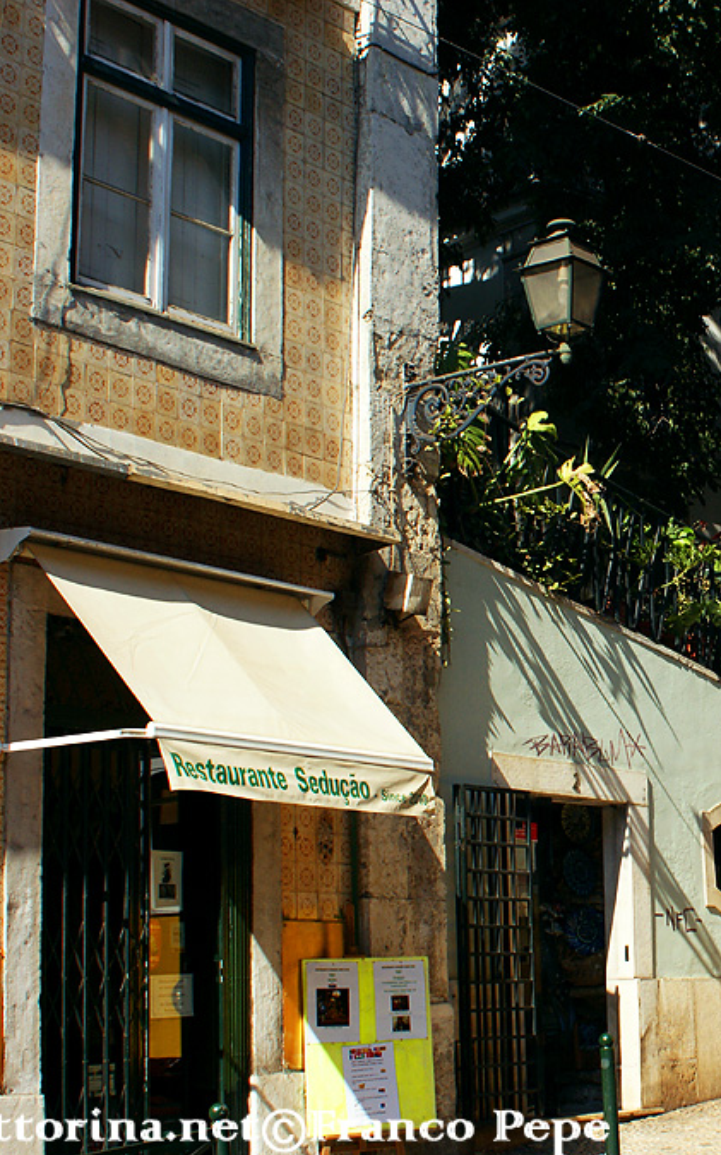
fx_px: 2044
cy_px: 583
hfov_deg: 19.2
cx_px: 795
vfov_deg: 31.5
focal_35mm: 65
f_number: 6.3
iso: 200
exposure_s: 1/500
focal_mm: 28
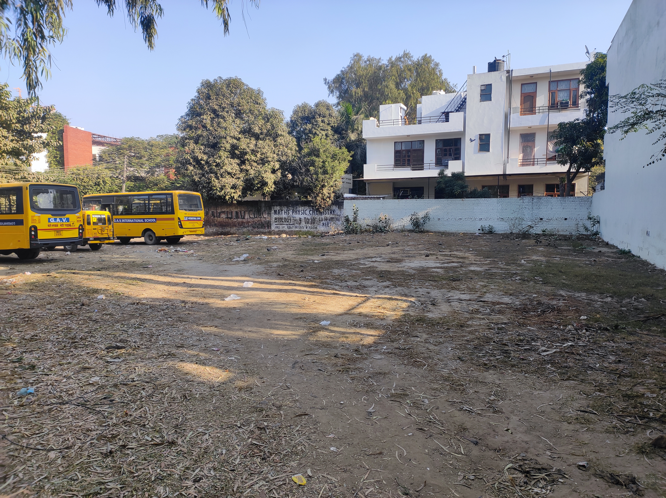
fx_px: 327
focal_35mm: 17
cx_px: 333
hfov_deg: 91.1
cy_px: 249
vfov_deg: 74.6
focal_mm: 4.74
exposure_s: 1/380
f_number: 1.79
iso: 50
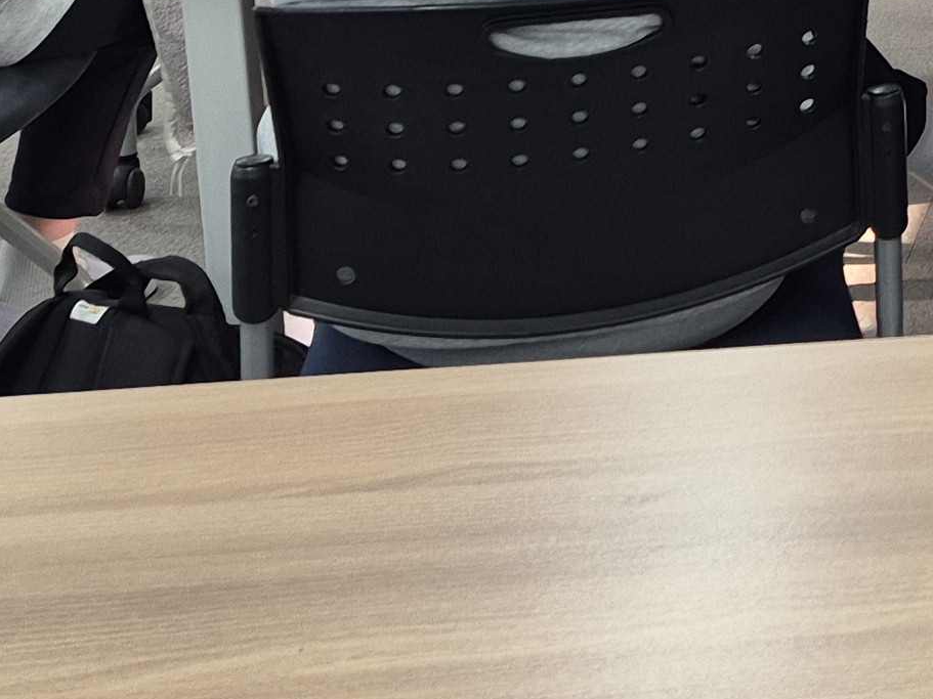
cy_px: -477
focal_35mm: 101
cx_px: 1556
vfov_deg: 13.4
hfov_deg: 16.9
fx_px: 2722
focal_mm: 5.4
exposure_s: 1/120
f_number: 1.8
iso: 125
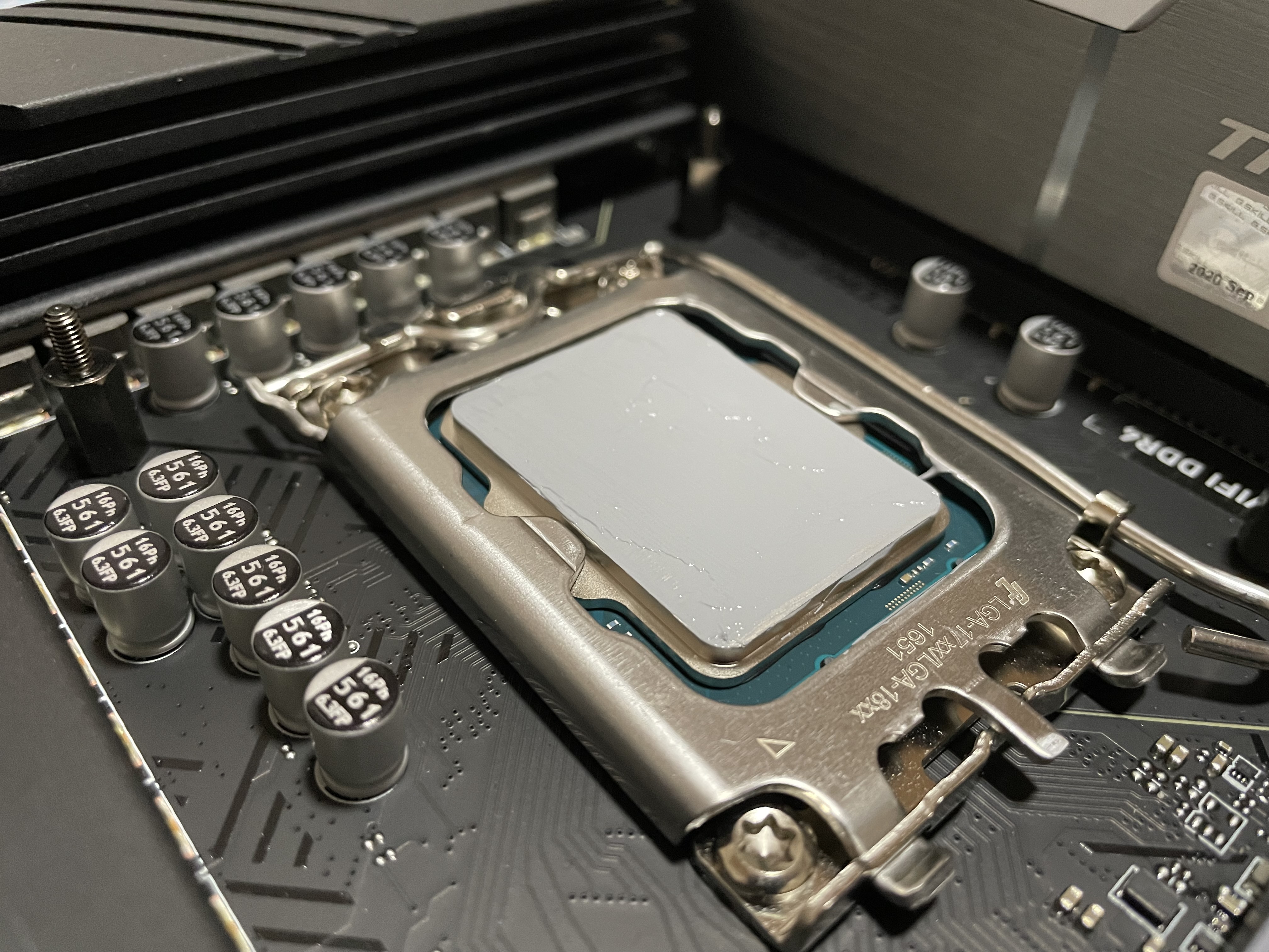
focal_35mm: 26
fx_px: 953
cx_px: 634
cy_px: 476
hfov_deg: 67.3
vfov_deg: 53.1
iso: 640
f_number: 1.6
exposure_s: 1/33
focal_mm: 4.2
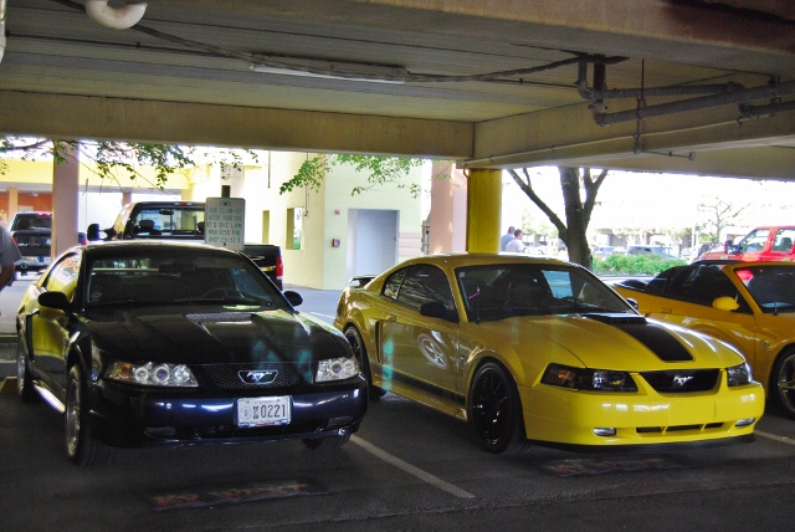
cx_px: 398
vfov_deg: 28.1
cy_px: 266
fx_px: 1061
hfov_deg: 41.1
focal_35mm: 48
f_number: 4.5
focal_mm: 32
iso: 200
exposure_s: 1/50
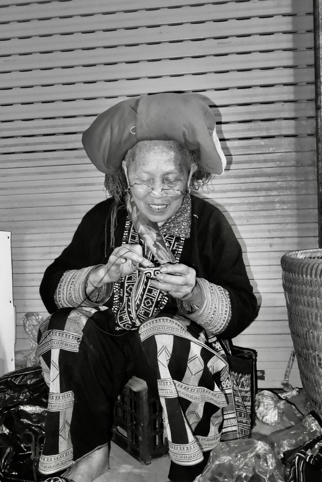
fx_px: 456
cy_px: 264
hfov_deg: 38.9
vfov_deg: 55.7
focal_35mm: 34
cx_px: 146
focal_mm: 10.4
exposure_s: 1/100
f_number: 5
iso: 6400
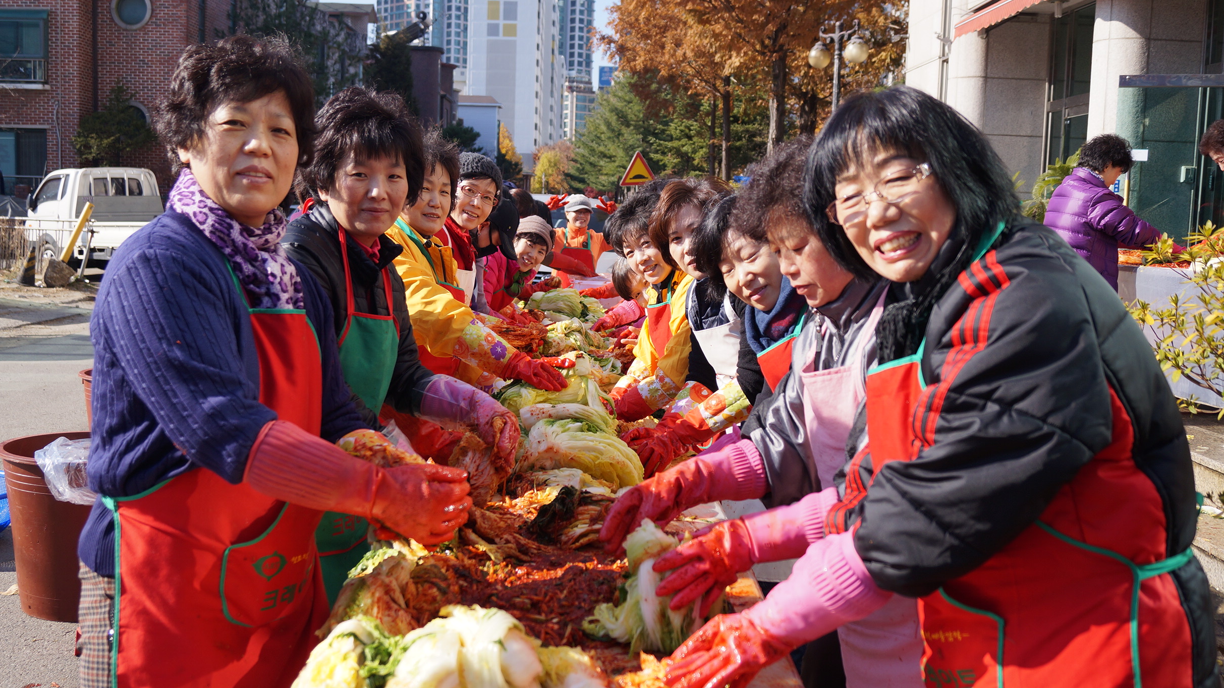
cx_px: 610
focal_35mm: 38
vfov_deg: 31.2
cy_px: 351
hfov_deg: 52.8
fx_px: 1233
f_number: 4.5
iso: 100
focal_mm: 24
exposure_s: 1/500
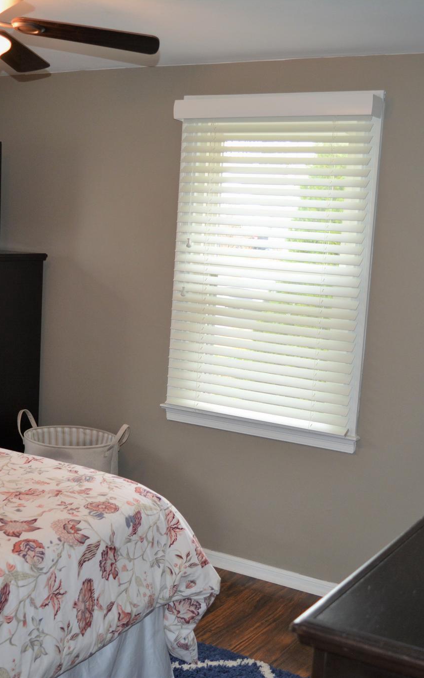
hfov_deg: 28.0
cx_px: 204
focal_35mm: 46
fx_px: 850
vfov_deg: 43.5
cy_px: 339
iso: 400
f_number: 3.8
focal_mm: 20
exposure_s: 1/100
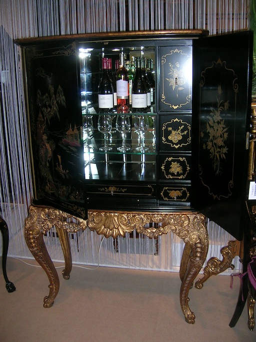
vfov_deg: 52.6
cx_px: 128
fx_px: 345
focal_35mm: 35
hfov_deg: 40.7
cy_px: 171
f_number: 2.8
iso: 88
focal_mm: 5.4
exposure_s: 1/60.1
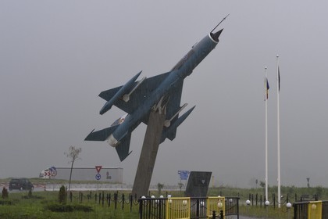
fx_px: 638
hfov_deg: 28.8
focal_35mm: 70
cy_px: 110
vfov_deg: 19.5
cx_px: 164
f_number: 13
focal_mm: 70
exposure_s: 1/160
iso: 800
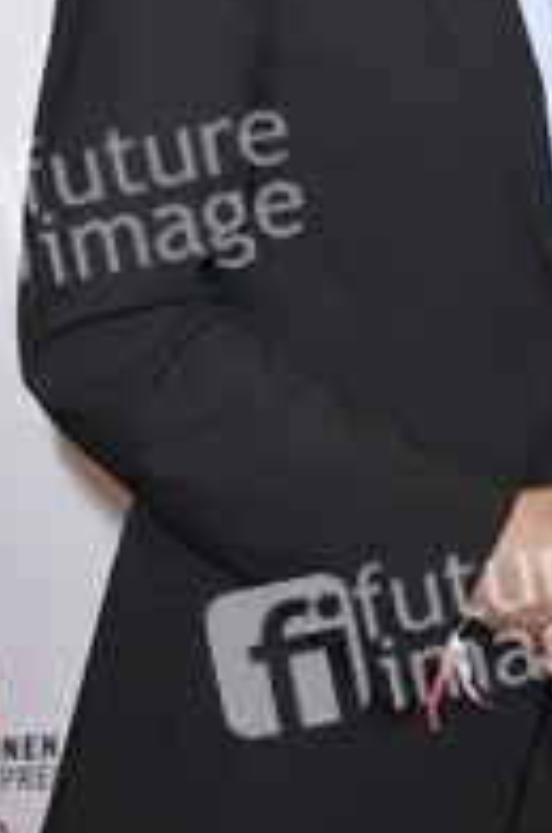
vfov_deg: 12.8
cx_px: 548
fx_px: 3670
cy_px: 0
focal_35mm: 159
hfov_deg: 8.6
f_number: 5.6
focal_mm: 78
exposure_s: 1/250
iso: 800
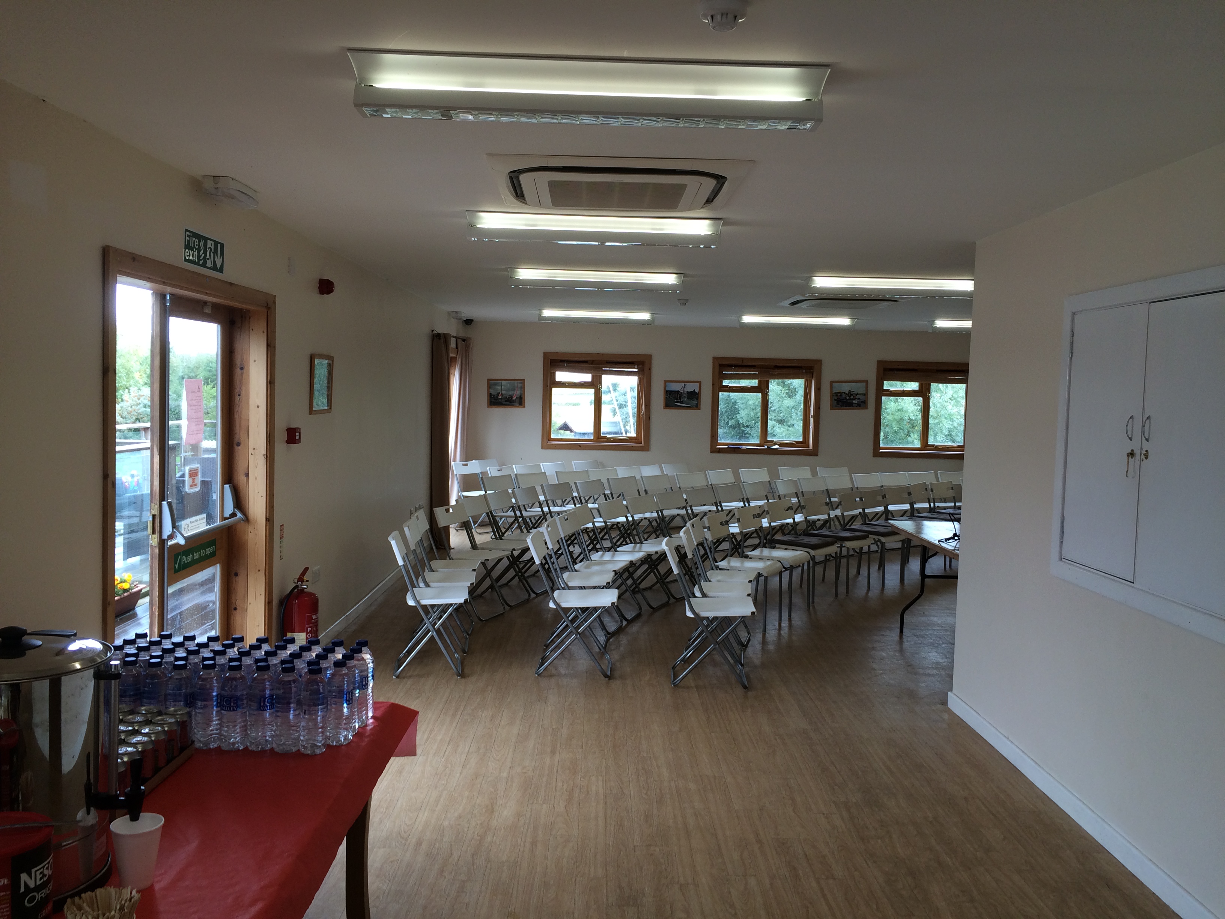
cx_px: 612
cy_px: 460
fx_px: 1026
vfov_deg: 48.2
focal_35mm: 29
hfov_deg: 61.7
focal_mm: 4.15
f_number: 2.2
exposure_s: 1/60
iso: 32
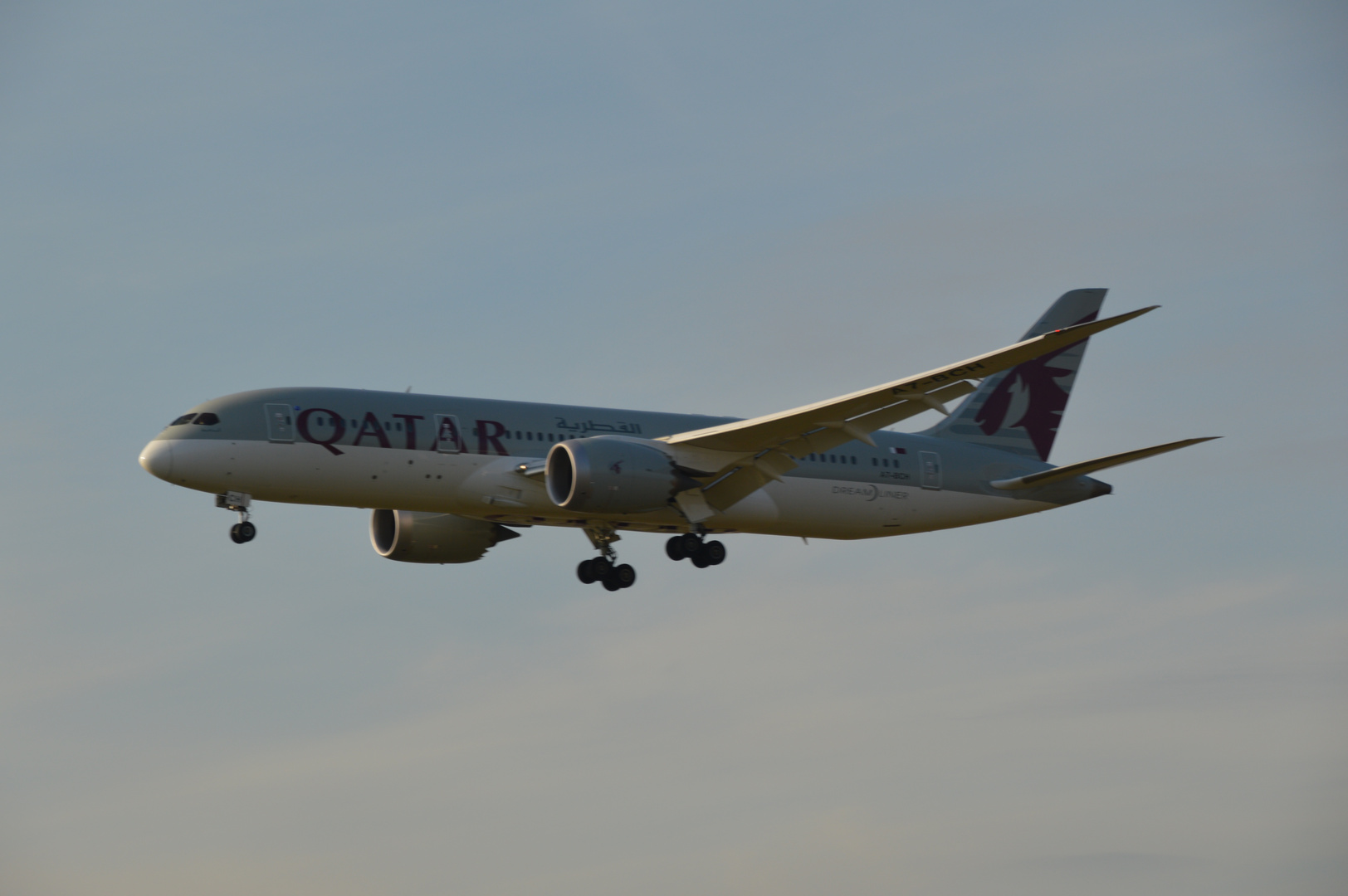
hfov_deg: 10.6
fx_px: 7296
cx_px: 674
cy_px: 448
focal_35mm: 195
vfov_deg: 7.0
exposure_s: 1/320
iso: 100
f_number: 9
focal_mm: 130
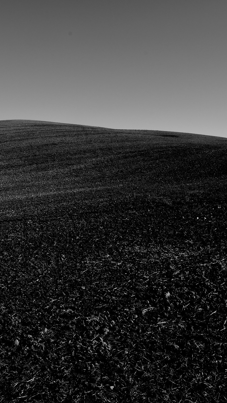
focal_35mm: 43
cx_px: -3
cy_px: 201
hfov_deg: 26.2
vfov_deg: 47.4
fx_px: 460
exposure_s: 1/60
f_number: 22
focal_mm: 18
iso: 200
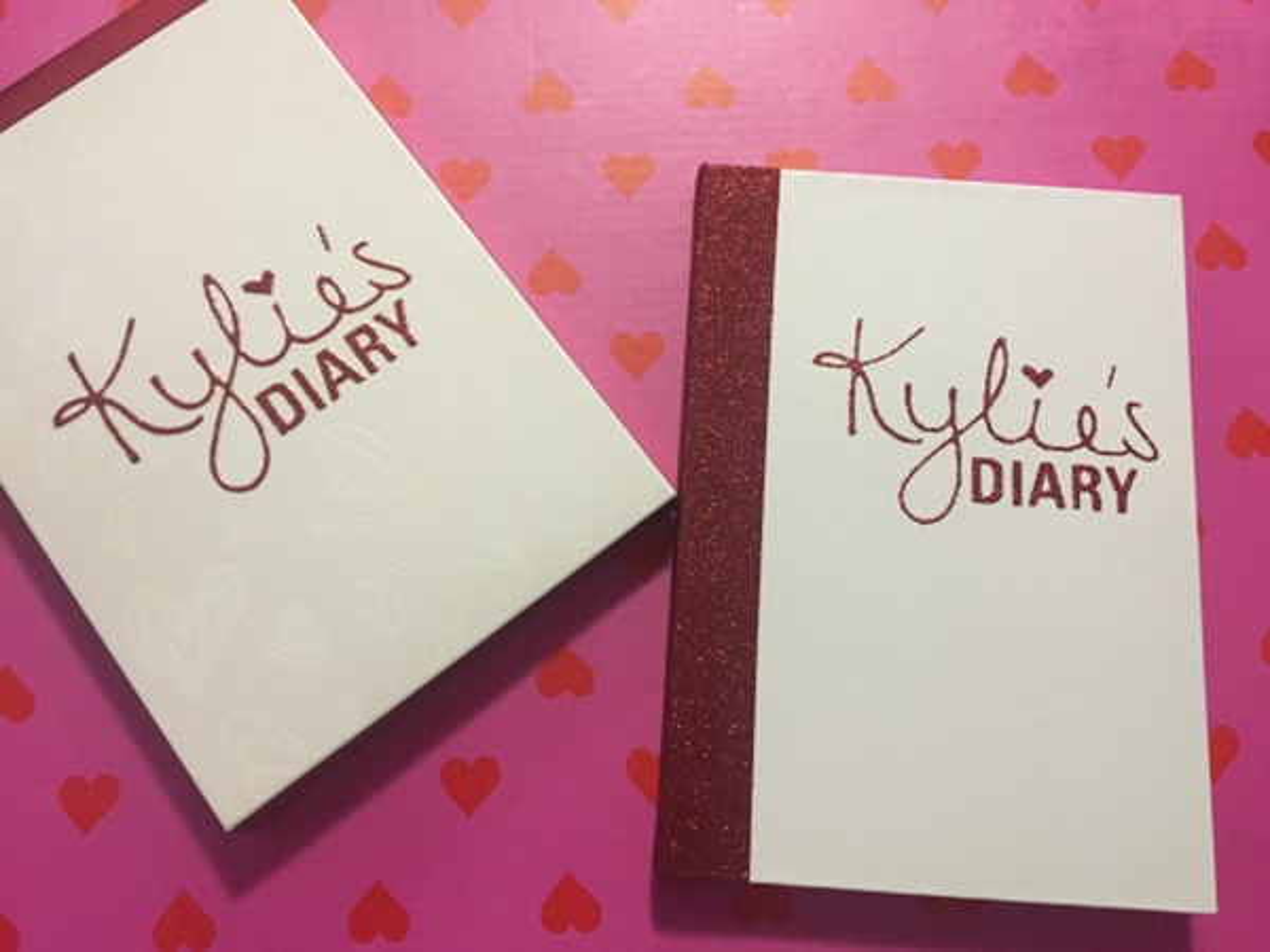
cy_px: 476
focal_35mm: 29
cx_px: 635
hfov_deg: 61.7
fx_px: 1064
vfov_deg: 48.2
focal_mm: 4.15
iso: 200
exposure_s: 1/15
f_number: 2.2
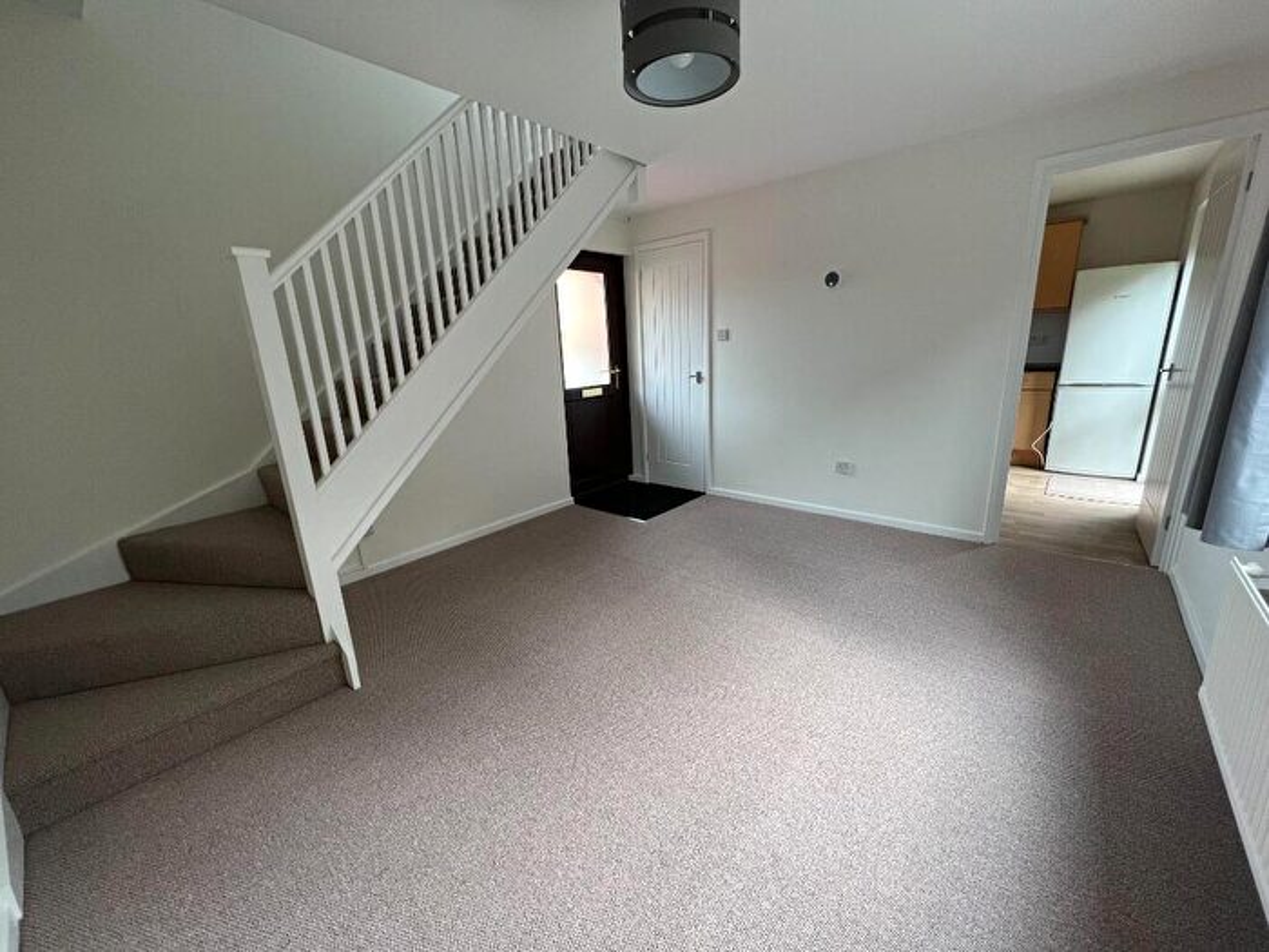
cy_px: 476
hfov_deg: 106.2
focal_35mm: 13
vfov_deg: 89.9
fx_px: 477
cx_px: 634
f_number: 1.8
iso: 125
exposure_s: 1/99
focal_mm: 1.57
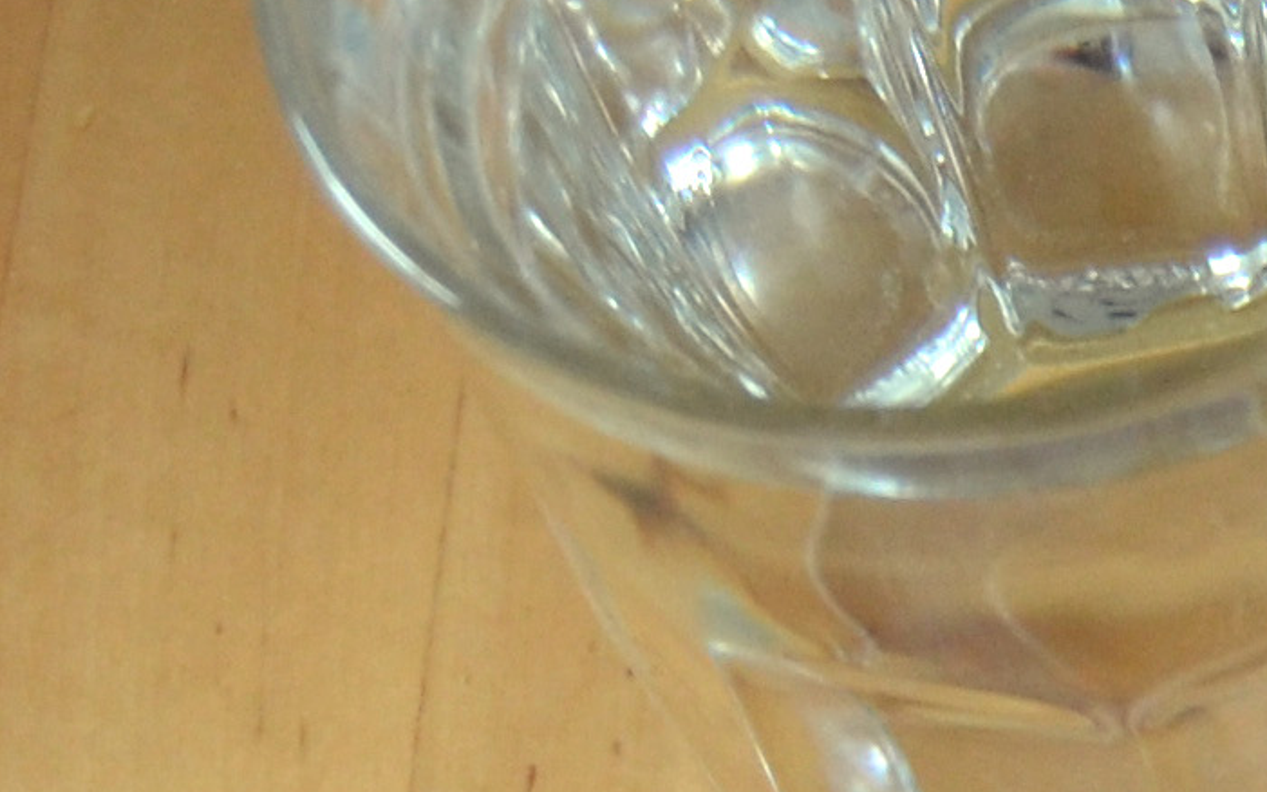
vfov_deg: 5.8
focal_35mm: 221
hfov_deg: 9.0
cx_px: 2357
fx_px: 7630
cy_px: 1723
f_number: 3.5
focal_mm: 22
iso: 560
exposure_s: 1/60
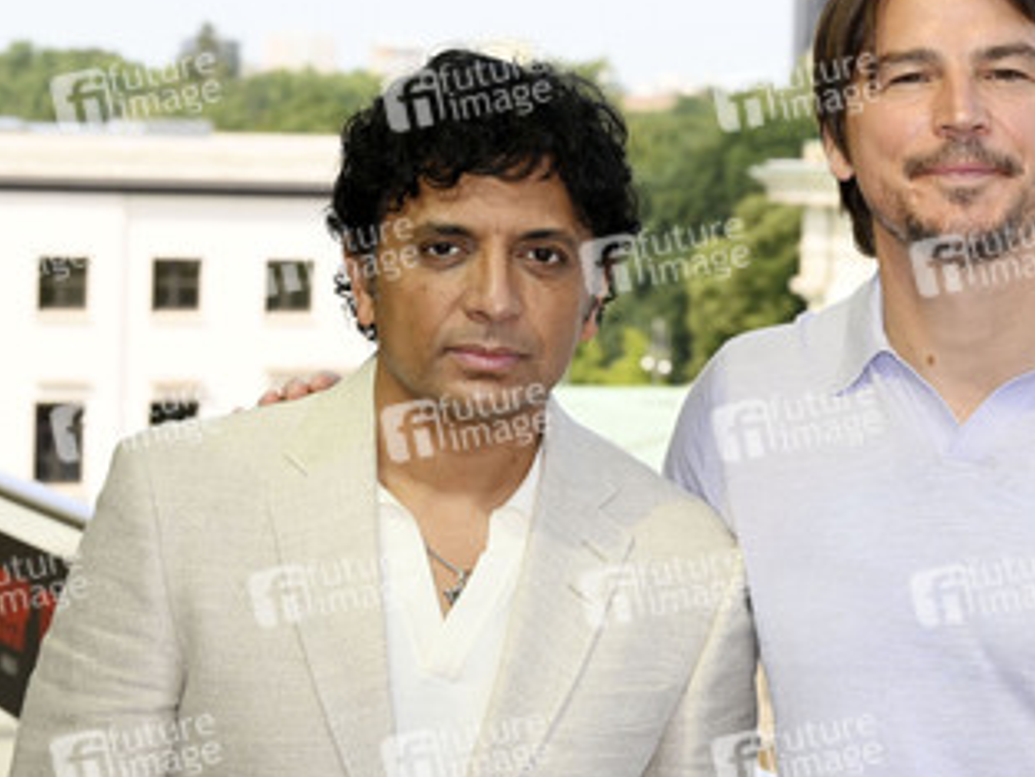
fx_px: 4217
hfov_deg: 14.0
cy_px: 341
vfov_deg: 10.5
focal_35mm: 141
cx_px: 709
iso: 320
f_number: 11
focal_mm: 102
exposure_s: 1/200
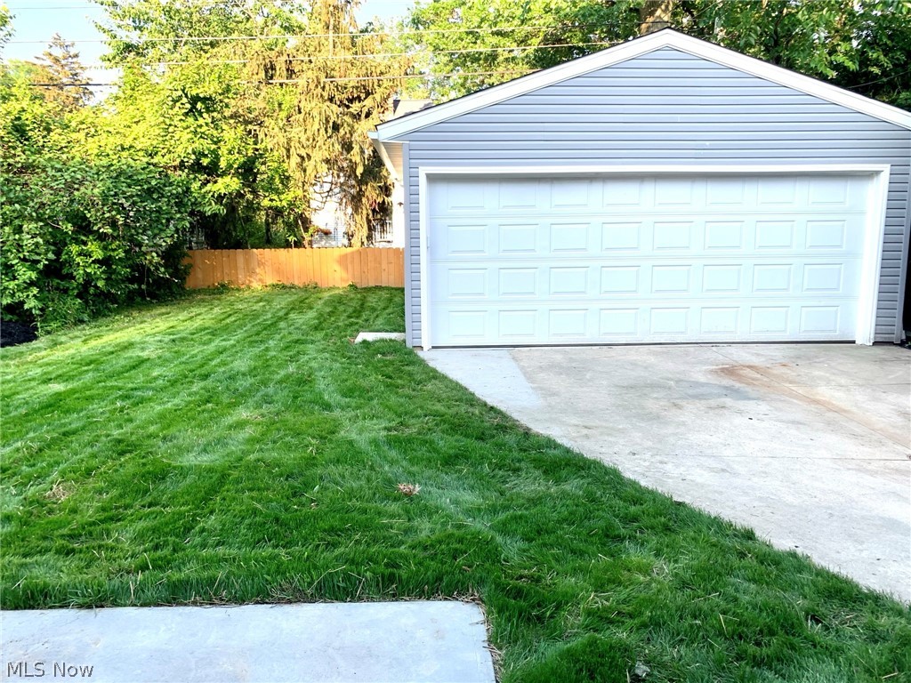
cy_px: 342
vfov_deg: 53.1
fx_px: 684
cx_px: 456
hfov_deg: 67.3
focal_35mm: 26
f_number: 1.8
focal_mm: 4.25
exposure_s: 1/275
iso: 25
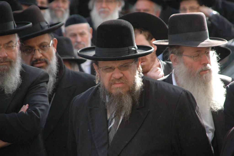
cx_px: 117
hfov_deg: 8.9
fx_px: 1510
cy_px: 78
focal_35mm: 232
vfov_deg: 5.9
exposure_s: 1/400
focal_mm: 155
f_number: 6
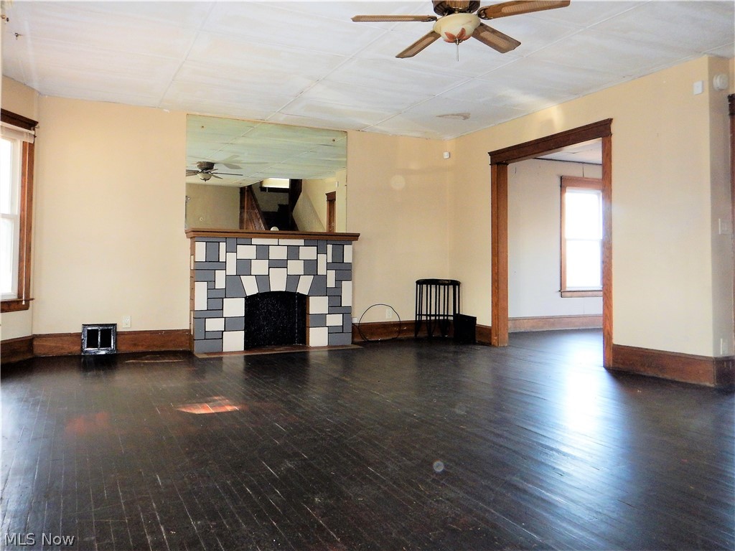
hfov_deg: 71.6
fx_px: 510
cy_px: 276
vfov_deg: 56.8
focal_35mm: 24
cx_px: 368
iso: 220
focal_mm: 4.3
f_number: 2.8
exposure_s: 1/30
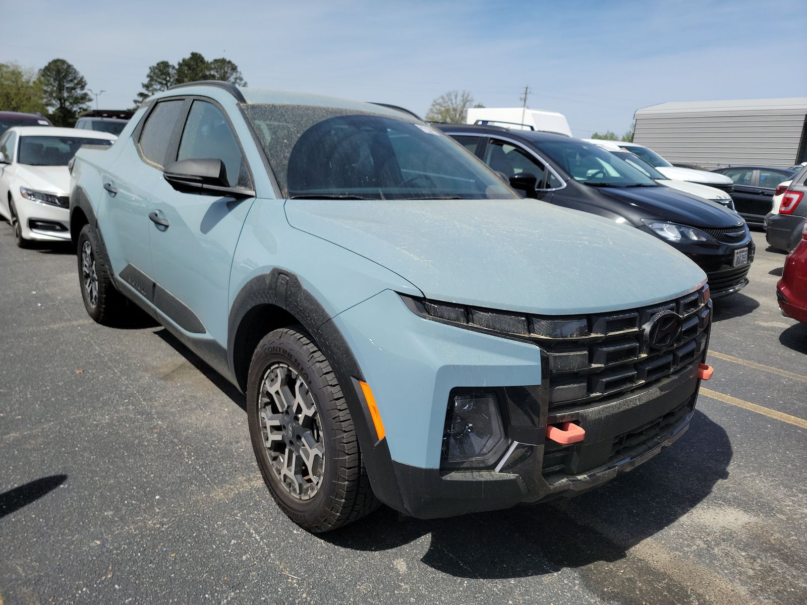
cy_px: 302
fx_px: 560
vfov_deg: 56.8
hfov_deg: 71.6
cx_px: 404
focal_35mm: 24
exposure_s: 1/1201
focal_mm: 6.7
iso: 50
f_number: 1.8
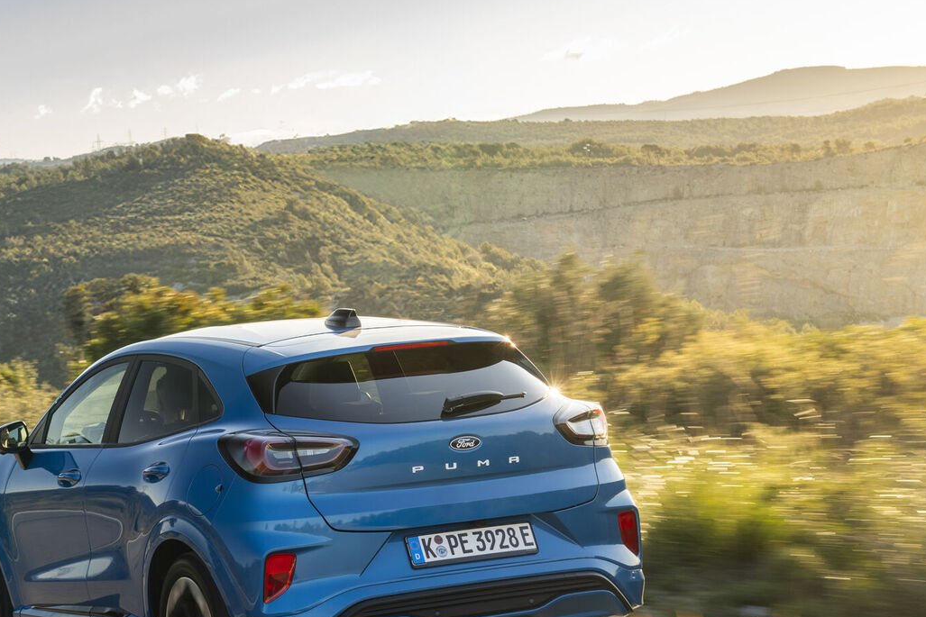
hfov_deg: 23.1
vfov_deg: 15.9
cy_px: 393
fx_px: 2212
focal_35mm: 86
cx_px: 116
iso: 50
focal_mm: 46
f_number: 7.1
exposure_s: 1/50
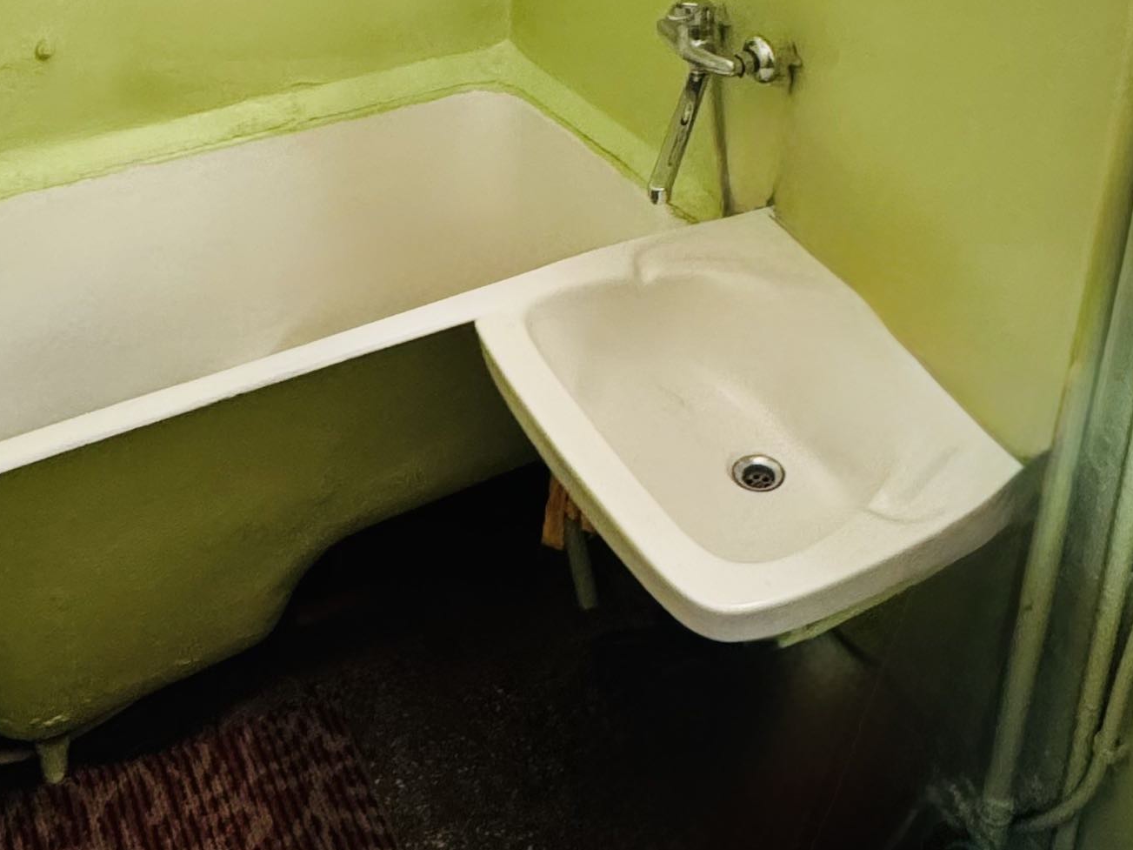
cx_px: 557
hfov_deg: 45.8
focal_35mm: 41
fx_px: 1342
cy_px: -101
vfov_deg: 31.0
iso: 400
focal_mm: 2.22
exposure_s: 1/50
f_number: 2.2
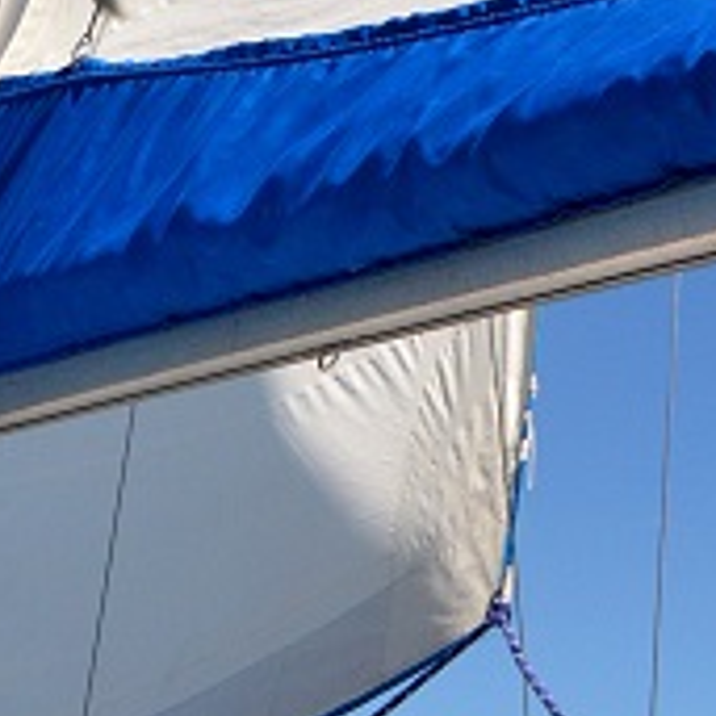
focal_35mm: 89
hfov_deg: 19.3
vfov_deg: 18.5
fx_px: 2083
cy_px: -128
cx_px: 597
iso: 640
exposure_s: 1/8000
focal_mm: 12
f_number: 4.5
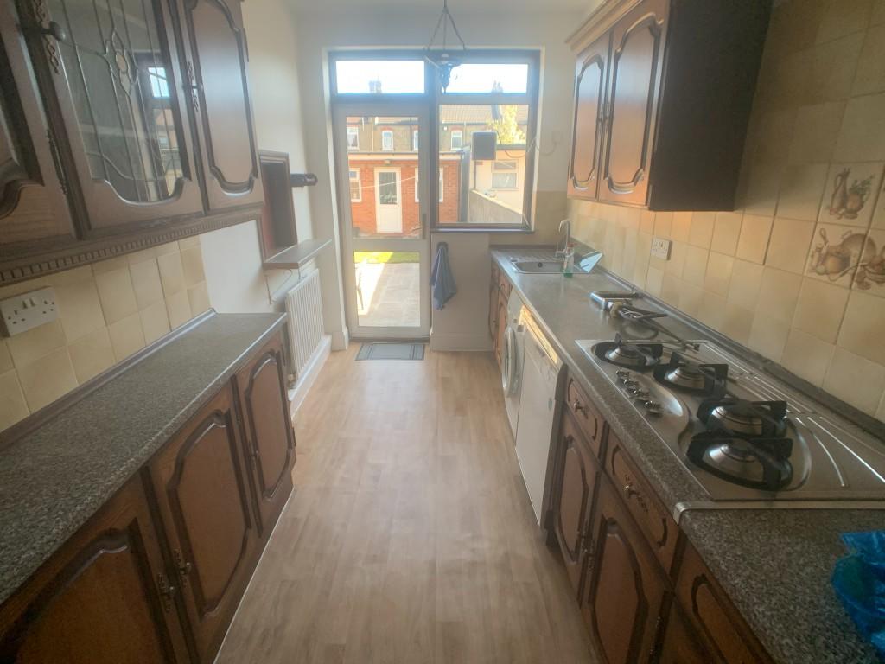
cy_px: 332
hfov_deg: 67.3
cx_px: 442
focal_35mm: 26
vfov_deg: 53.1
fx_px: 665
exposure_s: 1/121
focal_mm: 4.25
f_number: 1.8
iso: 80
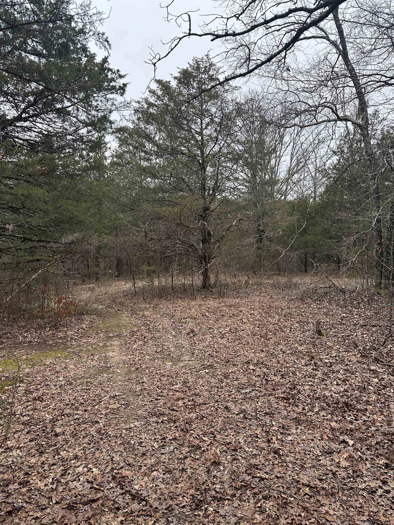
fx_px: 364
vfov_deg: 71.6
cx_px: 197
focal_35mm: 24
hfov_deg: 56.8
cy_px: 262
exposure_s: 1/469
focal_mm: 6.86
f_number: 1.78
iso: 80
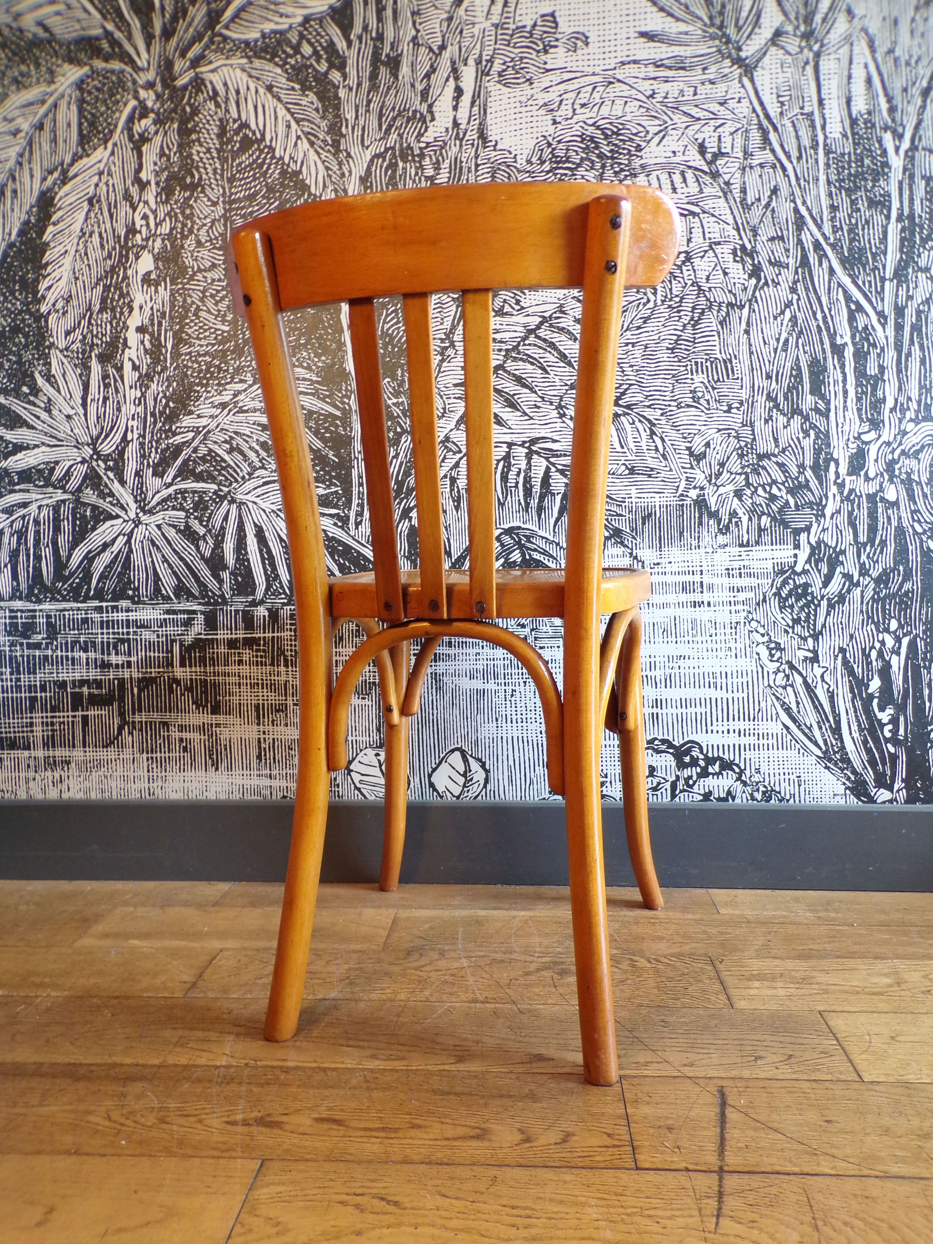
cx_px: 466
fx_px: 862
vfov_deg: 71.6
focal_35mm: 24
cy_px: 622
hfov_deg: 56.8
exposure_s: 1/18
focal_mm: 4.3
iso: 200
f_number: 3
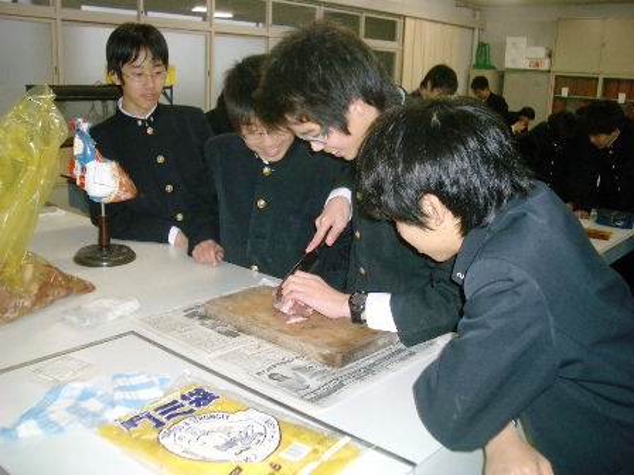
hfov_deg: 52.6
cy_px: 238
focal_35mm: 35
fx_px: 641
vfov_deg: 40.7
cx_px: 317
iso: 100
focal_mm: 5.8
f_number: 2.6
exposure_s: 1/60
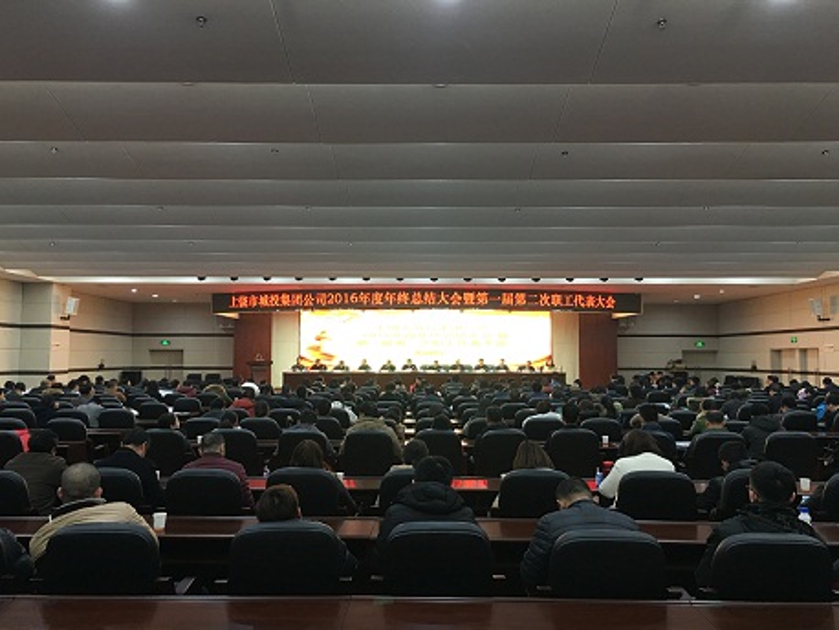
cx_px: 420
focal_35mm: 29
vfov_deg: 48.3
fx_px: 703
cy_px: 315
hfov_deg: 61.6
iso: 50
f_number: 2.2
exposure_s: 1/17
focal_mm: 4.15
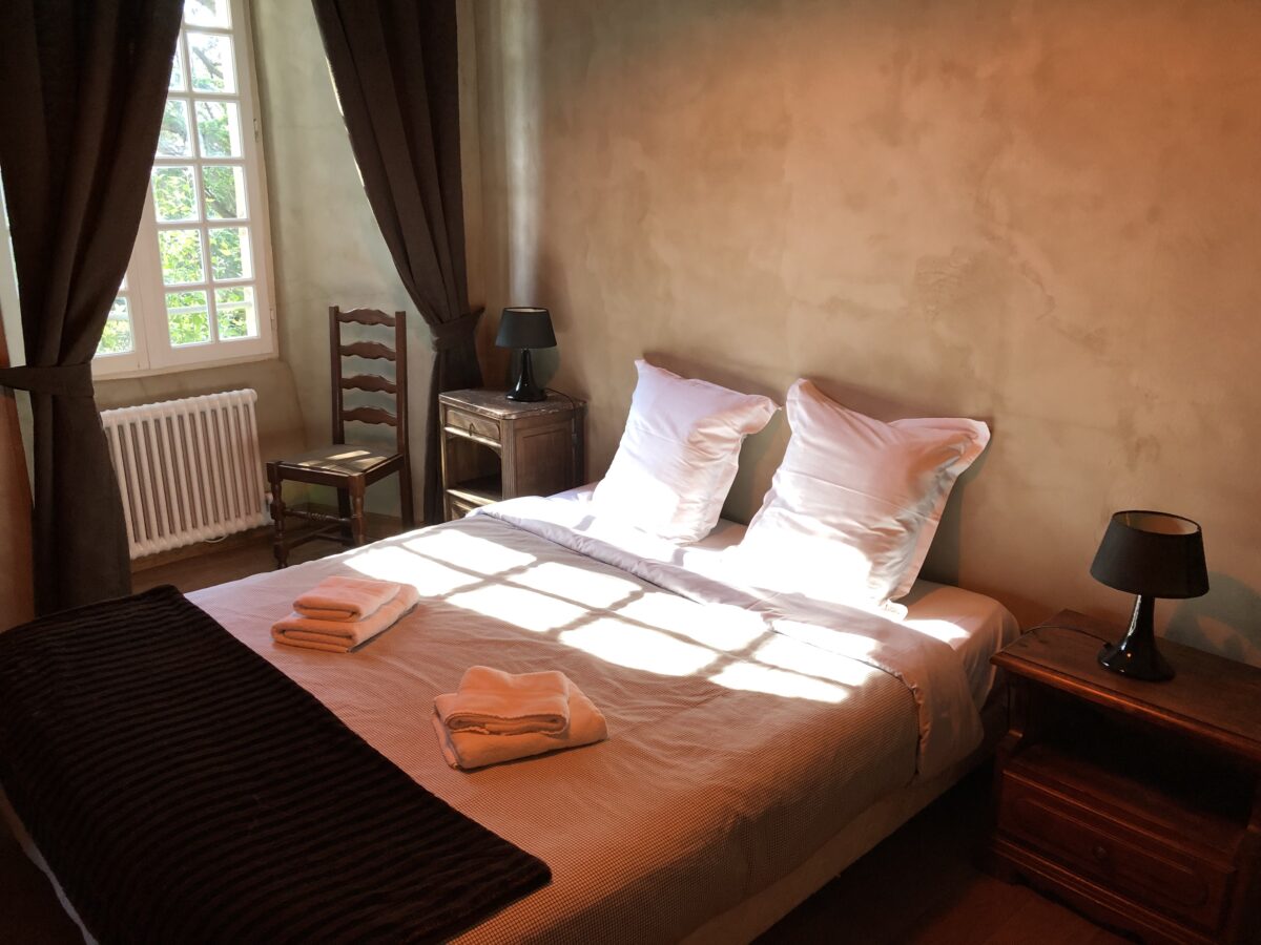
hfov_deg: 63.4
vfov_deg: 49.7
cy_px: 472
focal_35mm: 28
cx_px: 630
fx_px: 1020
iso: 64
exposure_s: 1/17
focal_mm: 3.99
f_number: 1.8
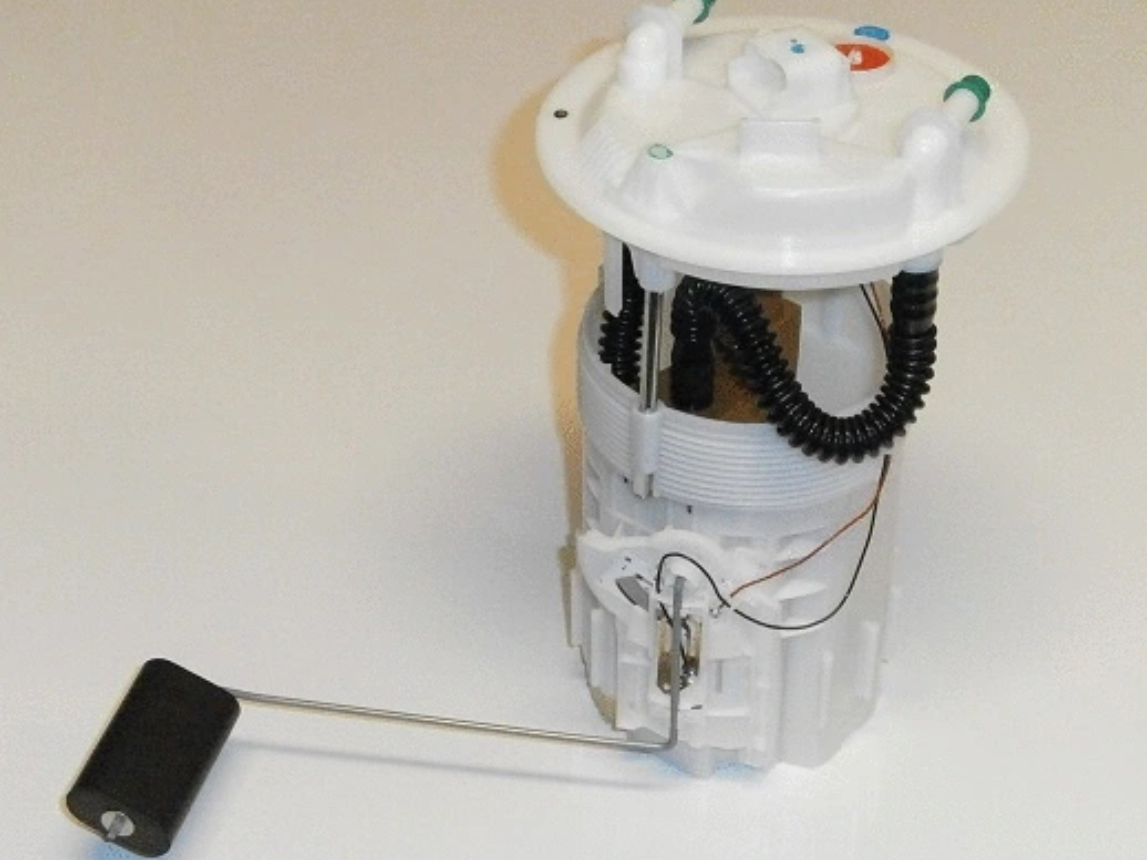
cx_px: 565
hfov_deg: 29.8
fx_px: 2153
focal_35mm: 65
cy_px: 419
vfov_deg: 22.6
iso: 800
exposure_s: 1/200
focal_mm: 11.1
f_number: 4.6
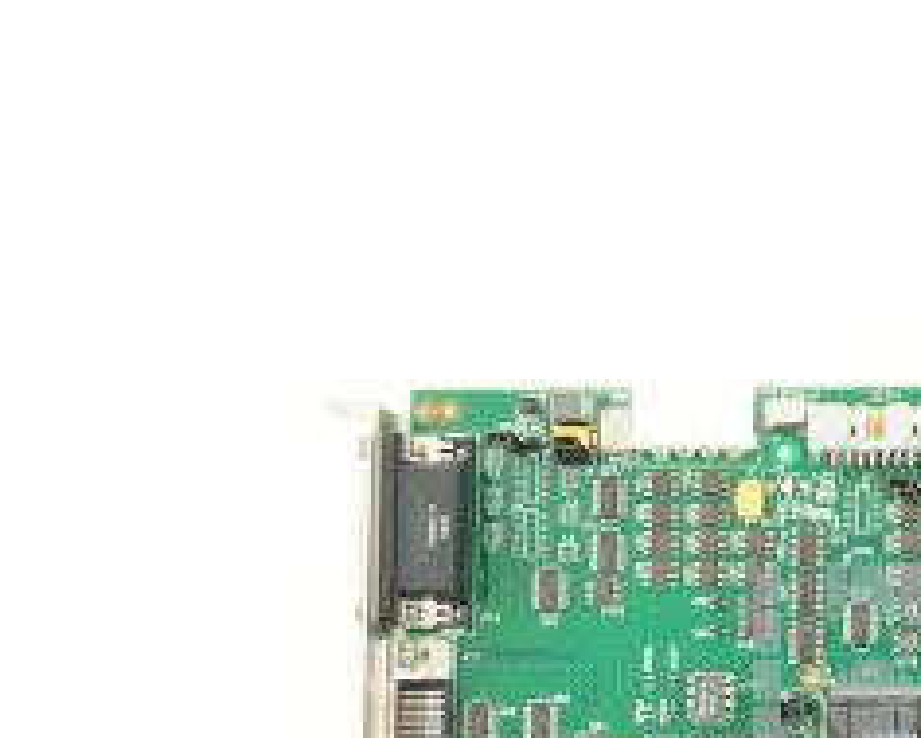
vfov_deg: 18.7
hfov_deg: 21.6
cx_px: 1143
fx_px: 2209
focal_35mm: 81
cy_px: 658
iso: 1600
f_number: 7.1
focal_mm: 34
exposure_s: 1/125
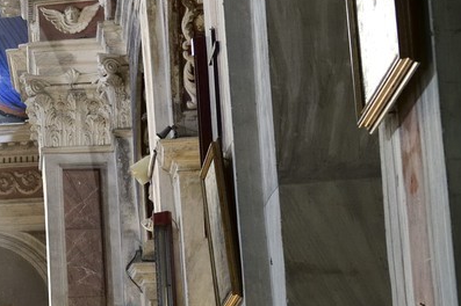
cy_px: 265
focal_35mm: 141
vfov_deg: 9.7
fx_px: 1804
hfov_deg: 13.1
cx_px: -377
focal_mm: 35
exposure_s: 1/50
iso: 1600
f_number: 4
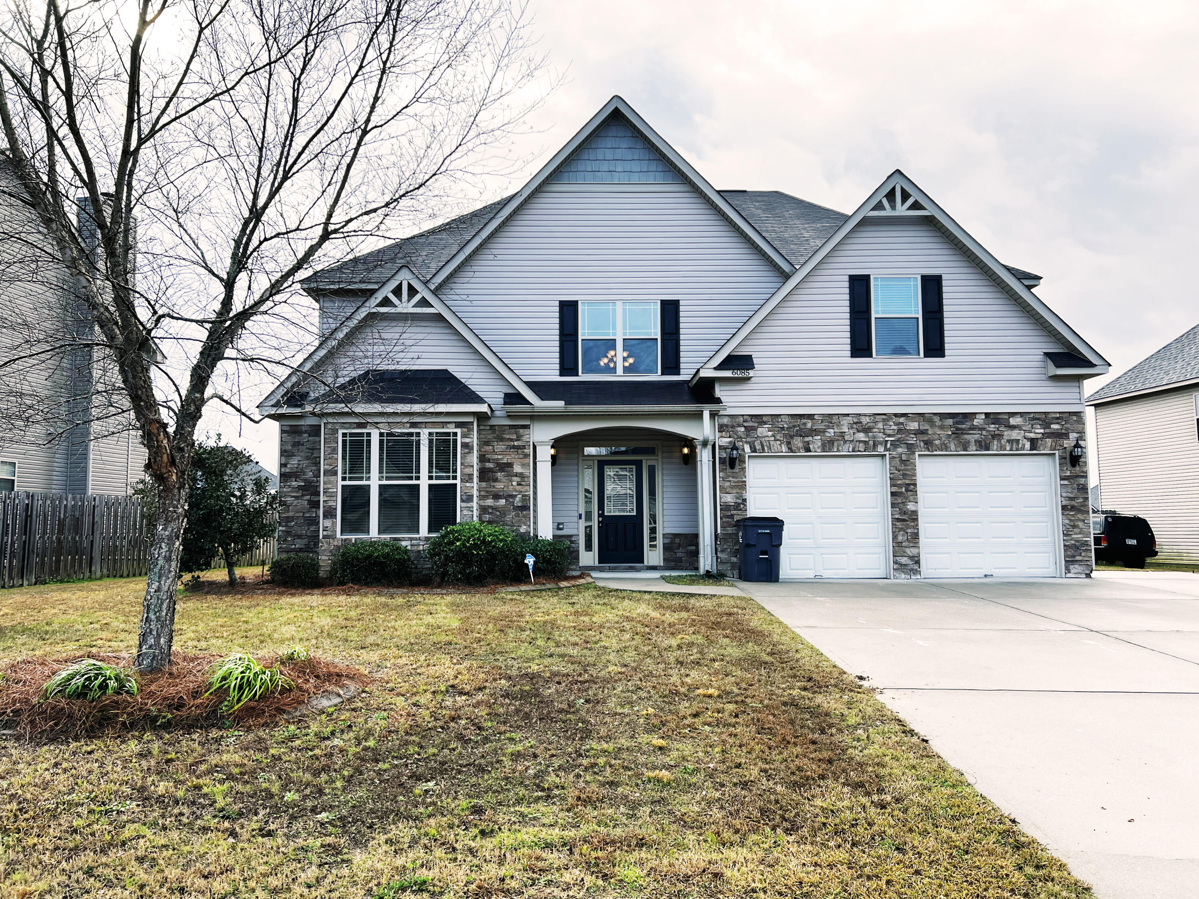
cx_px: 600
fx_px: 901
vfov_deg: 53.1
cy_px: 450
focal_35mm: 26
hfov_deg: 67.3
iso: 50
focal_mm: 5.7
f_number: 1.5
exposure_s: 1/1395
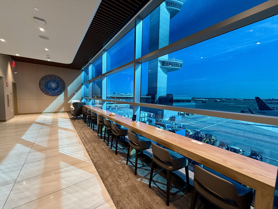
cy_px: 104
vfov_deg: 85.7
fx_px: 112
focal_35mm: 14
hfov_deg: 102.1
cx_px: 139
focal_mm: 2.22
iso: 250
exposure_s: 1/103
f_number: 2.2
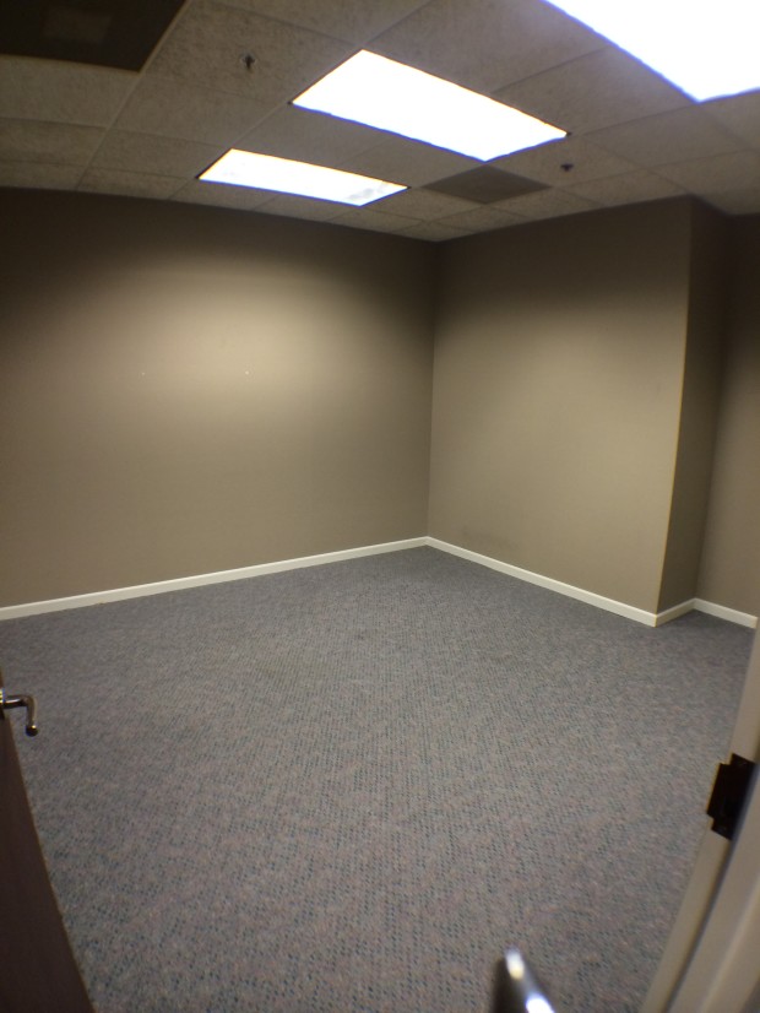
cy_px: 506
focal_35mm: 30
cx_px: 380
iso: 100
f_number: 2.2
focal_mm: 4.12
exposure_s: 1/30
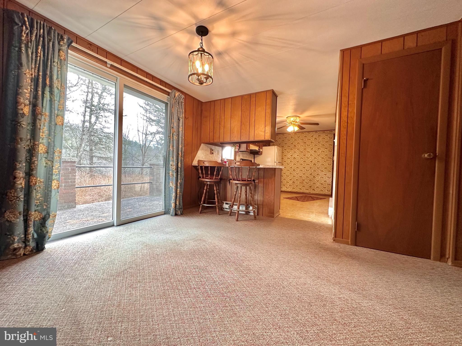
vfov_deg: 85.7
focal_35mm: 14
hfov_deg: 102.1
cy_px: 173
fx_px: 187
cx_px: 231
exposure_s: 1/60
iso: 160
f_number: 2.2
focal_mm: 2.22
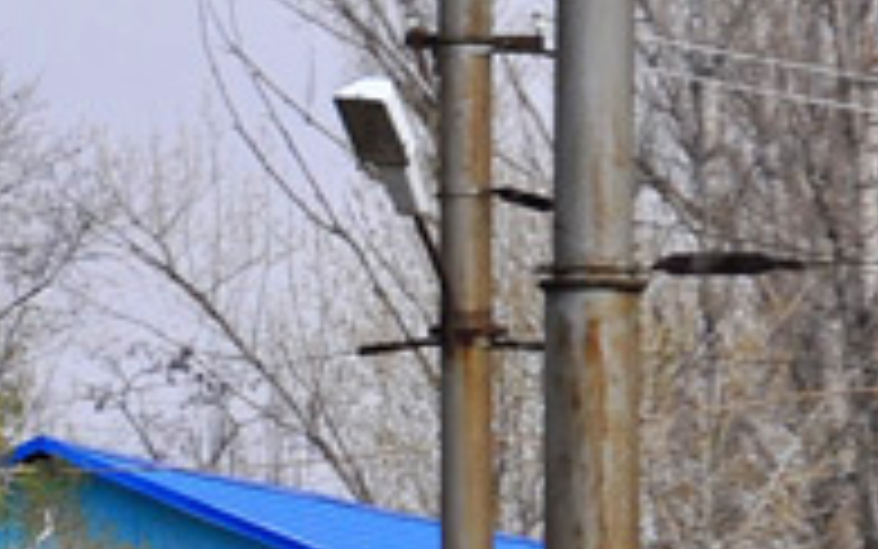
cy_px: 416
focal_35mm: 451
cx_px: -1504
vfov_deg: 2.9
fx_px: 10795
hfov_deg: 4.5
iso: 200
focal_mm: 48
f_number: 8
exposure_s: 1/500
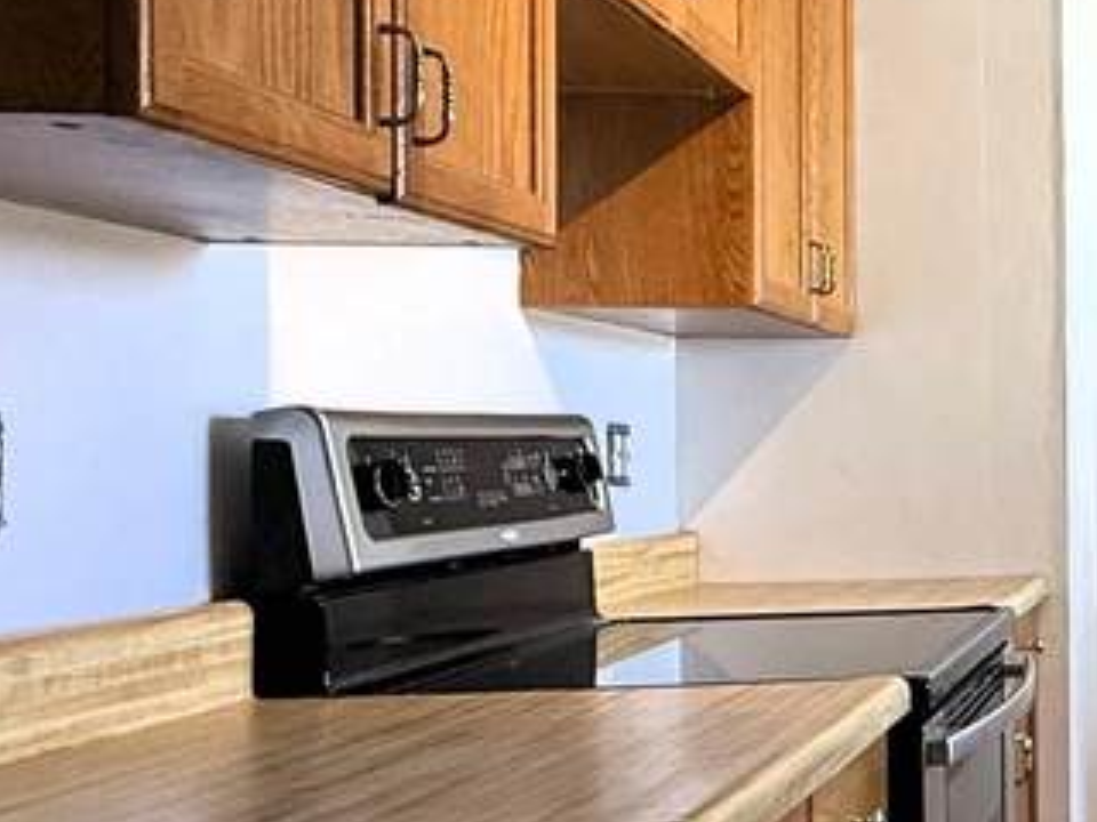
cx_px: 1526
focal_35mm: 56
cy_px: 442
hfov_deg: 27.1
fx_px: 1775
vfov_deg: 26.1
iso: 200
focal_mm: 2.22
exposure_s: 1/120
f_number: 2.2
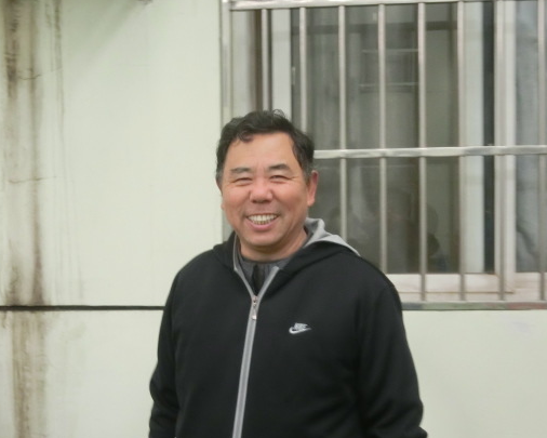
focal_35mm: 58
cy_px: 254
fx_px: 939
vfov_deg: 26.2
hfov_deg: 32.5
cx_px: 271
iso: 800
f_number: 4.2
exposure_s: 1/25
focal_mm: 8.29
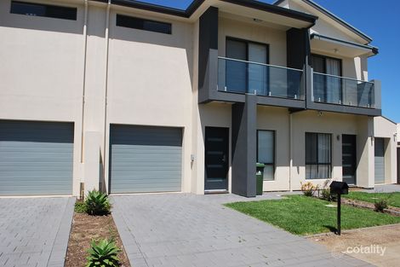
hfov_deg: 67.4
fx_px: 300
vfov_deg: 47.9
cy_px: 134
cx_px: 200
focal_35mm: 27
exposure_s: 1/250
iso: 100
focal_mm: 18
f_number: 8
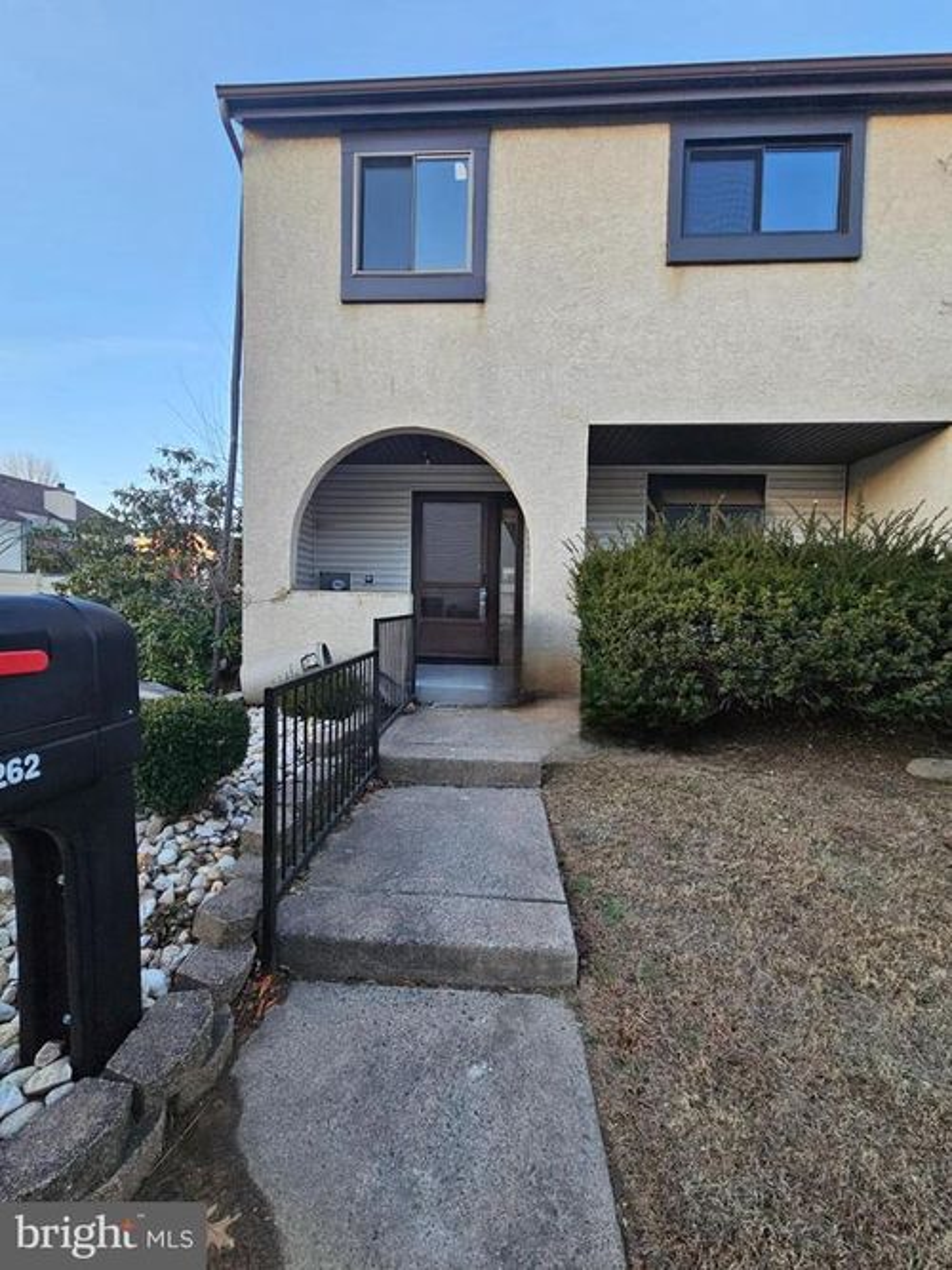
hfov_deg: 89.9
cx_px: 476
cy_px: 635
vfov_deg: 106.2
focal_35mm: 13
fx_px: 477
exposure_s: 1/370
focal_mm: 2.2
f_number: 2.2
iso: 200
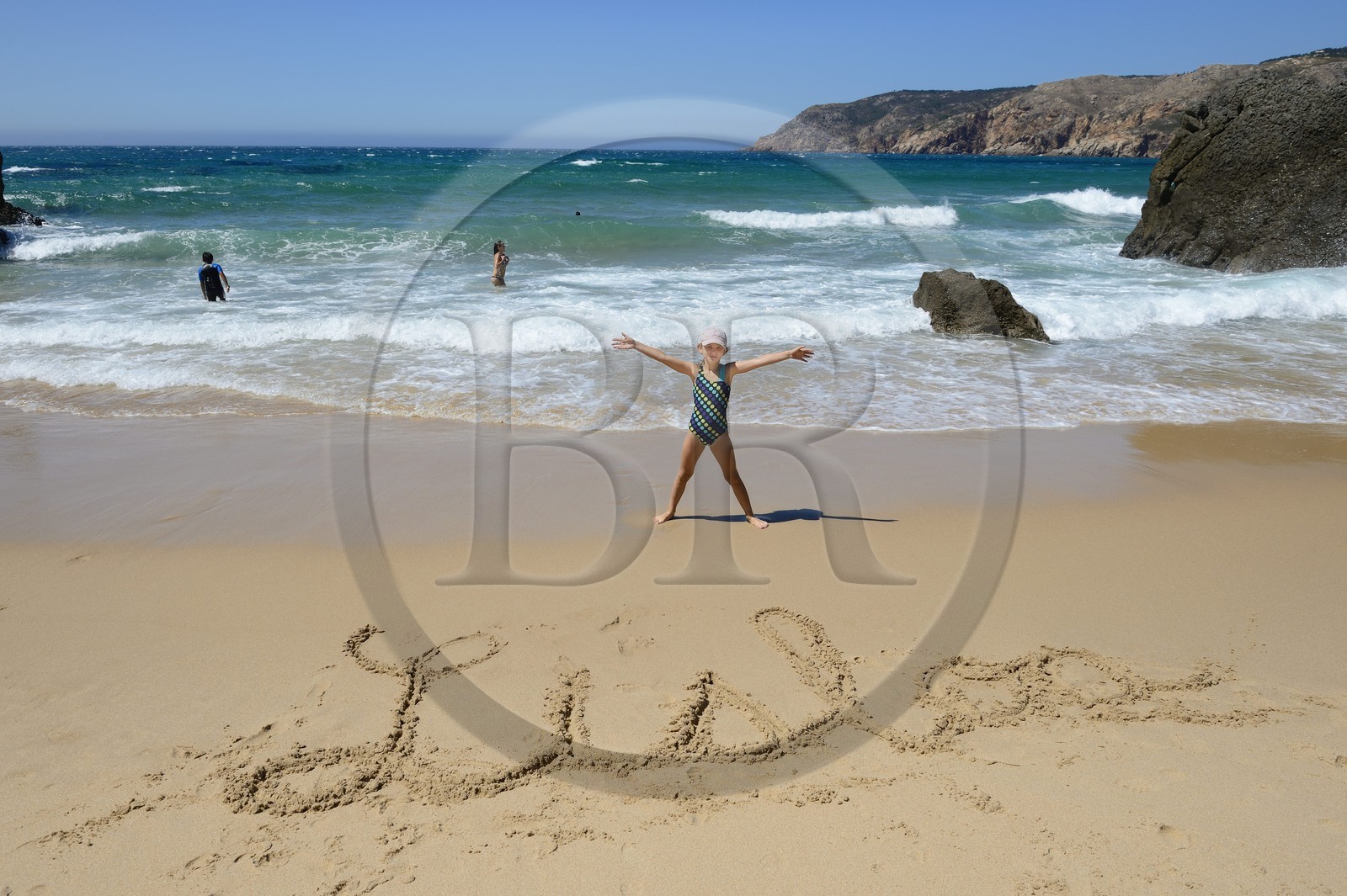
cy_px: 448
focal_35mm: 24
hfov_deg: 73.8
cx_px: 674
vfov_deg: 53.1
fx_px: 897
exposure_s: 1/250
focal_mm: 24
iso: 100
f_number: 10
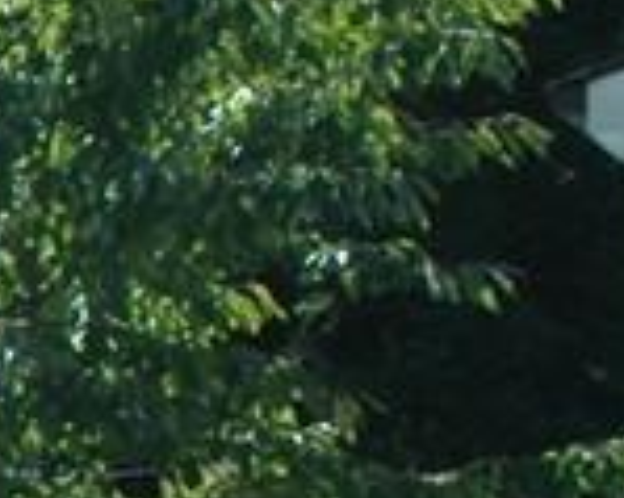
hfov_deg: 6.0
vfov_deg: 5.3
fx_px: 5297
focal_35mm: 287
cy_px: 891
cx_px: -1606
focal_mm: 28
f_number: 7.1
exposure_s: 1/200
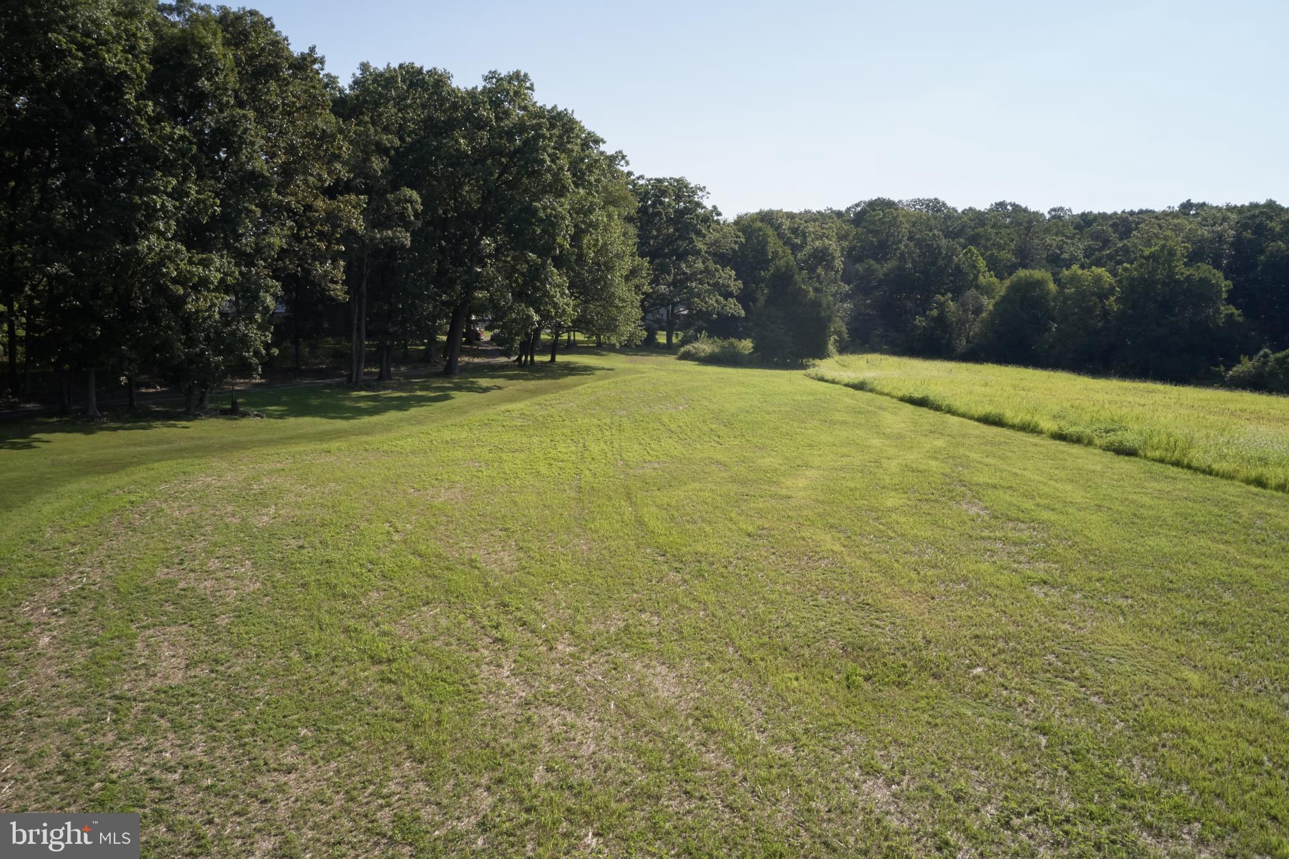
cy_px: 430
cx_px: 644
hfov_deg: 65.5
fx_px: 1002
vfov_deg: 46.4
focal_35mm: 28
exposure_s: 1/500
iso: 100
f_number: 7.1
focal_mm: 10.26
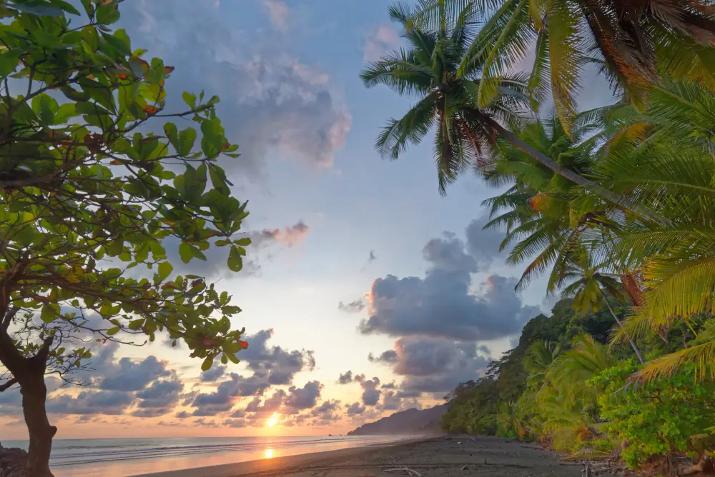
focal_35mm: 18
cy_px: 238
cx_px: 358
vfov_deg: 67.5
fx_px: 358
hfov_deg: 90.0
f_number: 8
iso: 320
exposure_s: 1/80
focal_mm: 18
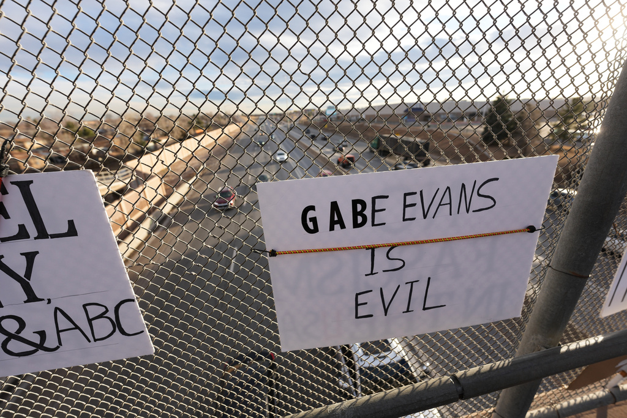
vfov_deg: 81.2
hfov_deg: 104.2
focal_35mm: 14
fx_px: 244
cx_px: 314
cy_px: 209
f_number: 3.5
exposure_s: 1/800
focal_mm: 14
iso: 200
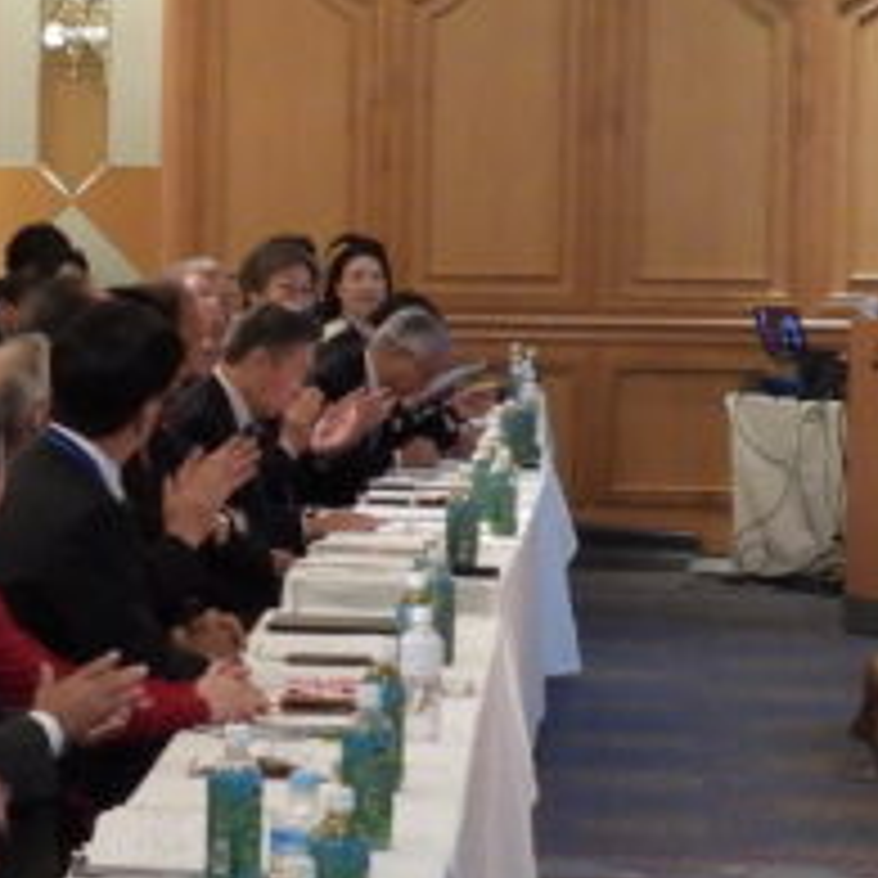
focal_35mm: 186
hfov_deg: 9.1
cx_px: -558
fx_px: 5337
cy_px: 567
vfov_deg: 9.4
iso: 400
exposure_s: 1/25
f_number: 3.2
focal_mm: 7.1
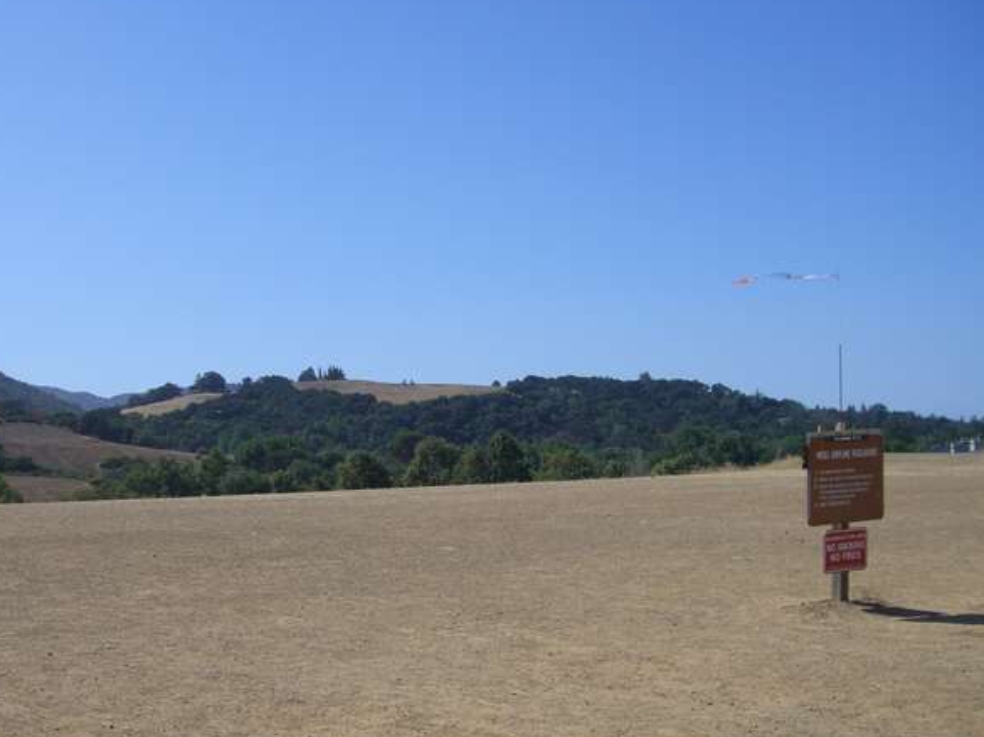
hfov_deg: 36.6
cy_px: 456
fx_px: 1477
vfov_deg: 27.9
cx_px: 355
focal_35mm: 52
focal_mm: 7.9
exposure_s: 1/400
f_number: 5.6
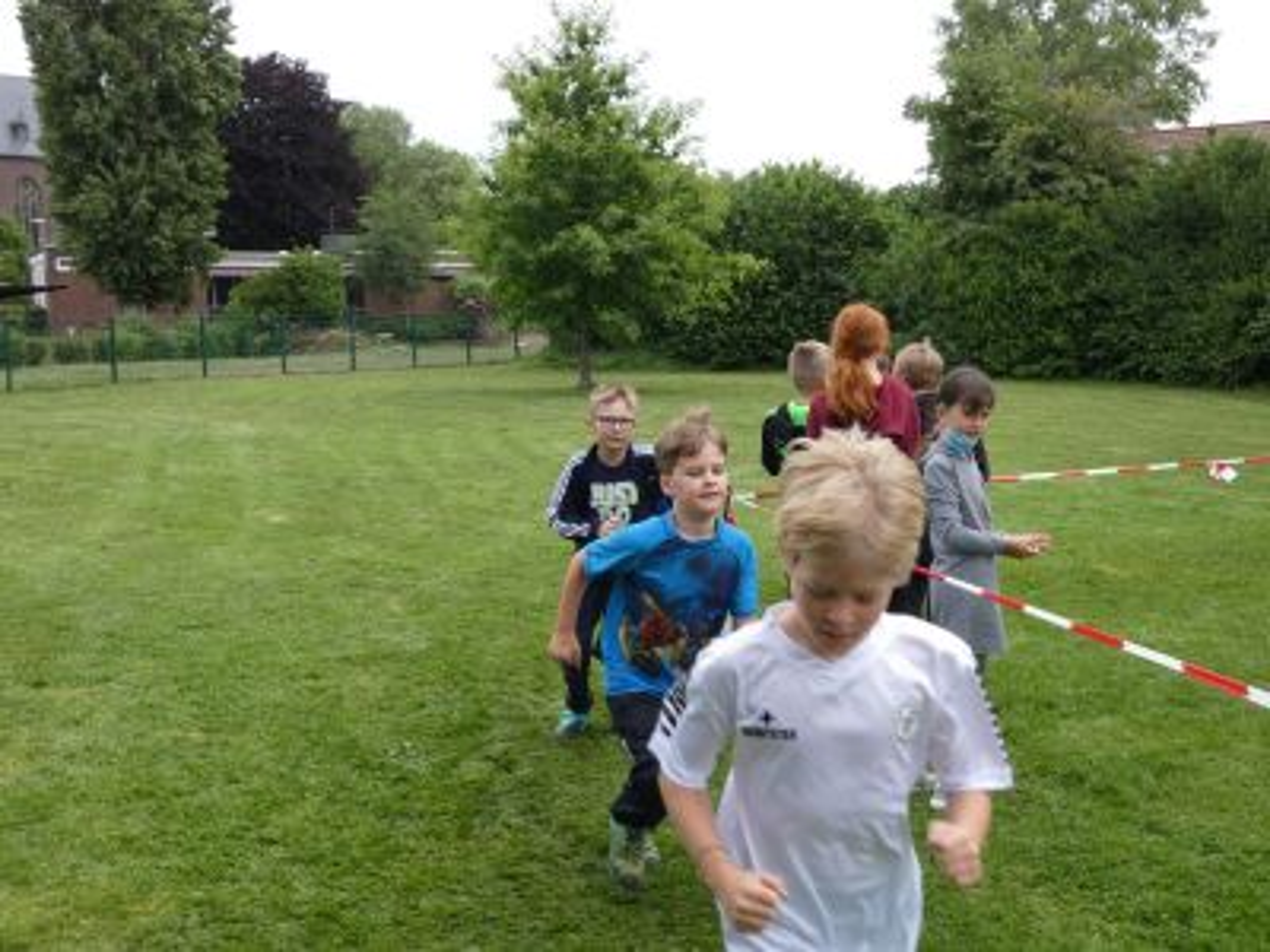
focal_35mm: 39
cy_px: 476
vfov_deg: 36.8
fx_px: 1431
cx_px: 635
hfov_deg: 47.9
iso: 80
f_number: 3.6
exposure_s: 1/250
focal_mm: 7.1
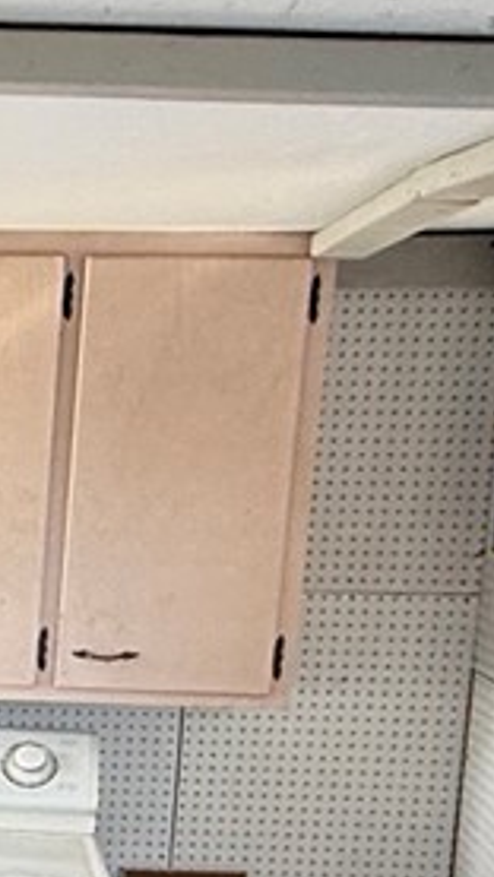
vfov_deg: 22.9
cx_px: -386
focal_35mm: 88
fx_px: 2047
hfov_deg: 12.6
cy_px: 947
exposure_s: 1/99
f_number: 2.2
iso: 200
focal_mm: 2.22
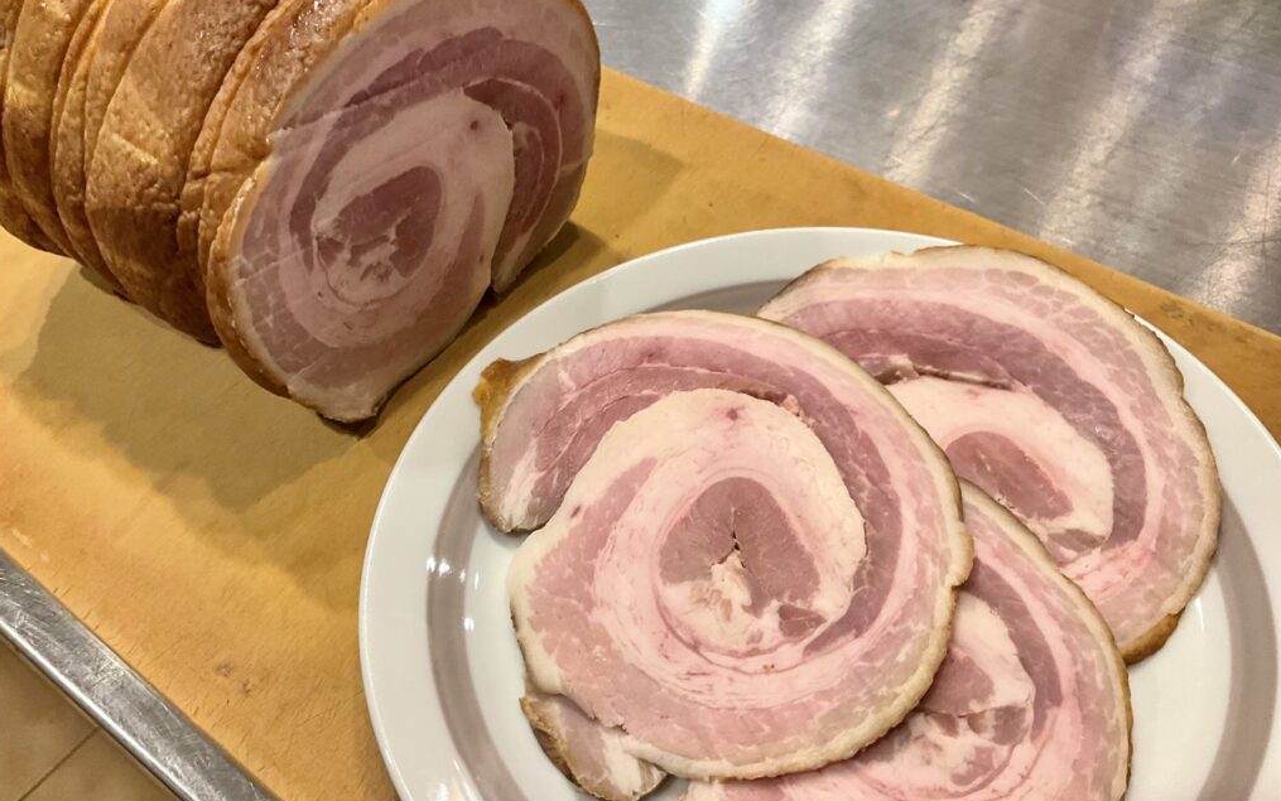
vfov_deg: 40.5
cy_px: 455
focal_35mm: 31
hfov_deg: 61.2
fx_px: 1083
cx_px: 637
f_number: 1.8
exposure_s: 1/50
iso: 100
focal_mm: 3
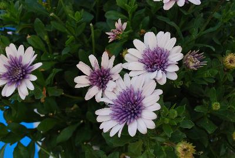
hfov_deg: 41.1
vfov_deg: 28.2
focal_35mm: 48
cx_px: 118
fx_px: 314
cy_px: 79
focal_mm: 32
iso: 160
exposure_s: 1/60
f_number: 8
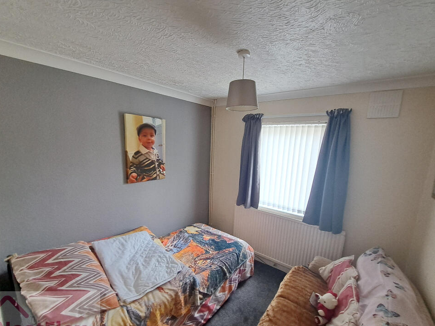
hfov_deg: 102.1
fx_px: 176
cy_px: 174
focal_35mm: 14
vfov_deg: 85.5
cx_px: 217
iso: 125
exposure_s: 1/50
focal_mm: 1.74
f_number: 2.2
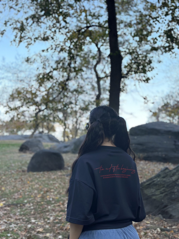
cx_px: 90
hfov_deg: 30.3
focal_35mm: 48
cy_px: 120
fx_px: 331
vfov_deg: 39.7
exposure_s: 1/529
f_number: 1.78
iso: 80
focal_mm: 6.86
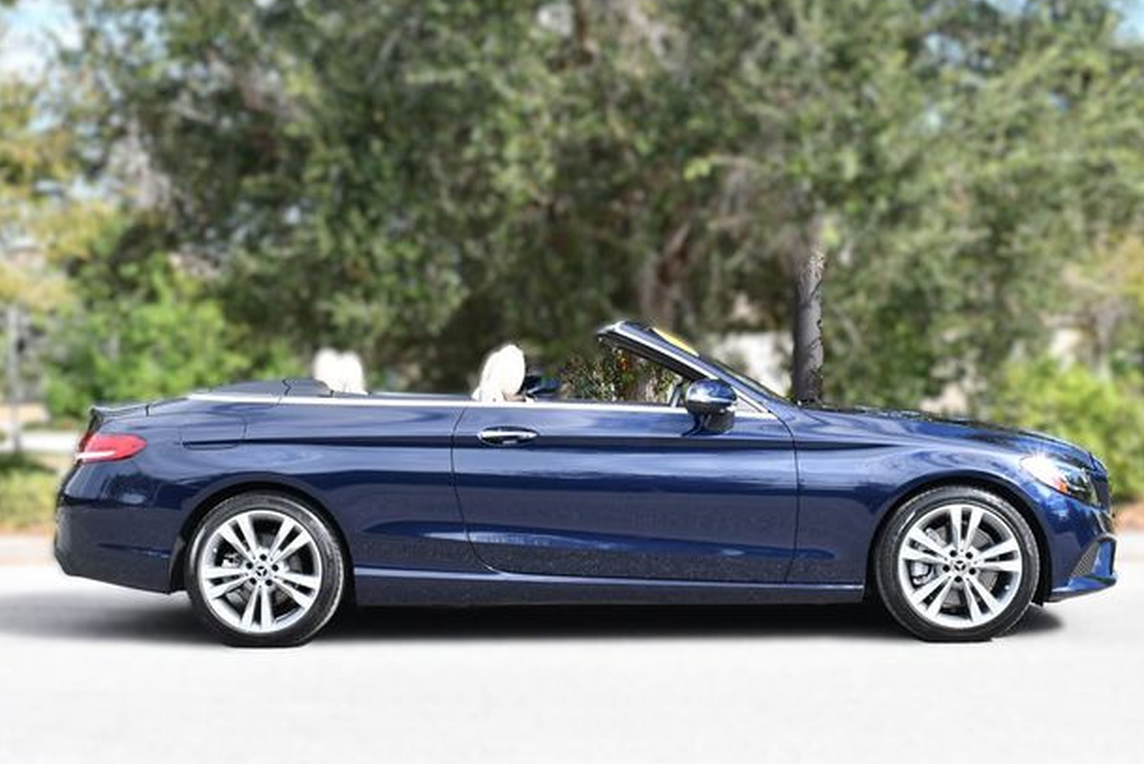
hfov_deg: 32.9
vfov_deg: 22.3
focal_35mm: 61
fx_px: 1940
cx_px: 567
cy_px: 374
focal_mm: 29
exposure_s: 1/250
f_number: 8
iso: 200
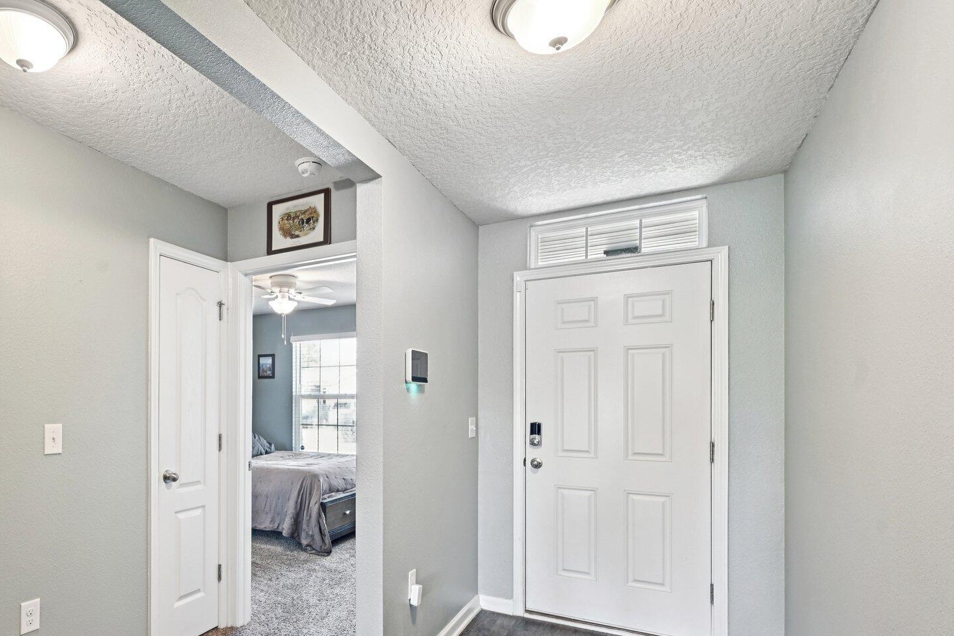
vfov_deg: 59.1
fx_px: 549
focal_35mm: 21
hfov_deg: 77.9
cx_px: 281
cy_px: 412
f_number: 8
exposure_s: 1/3.33
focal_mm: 14.5
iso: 400
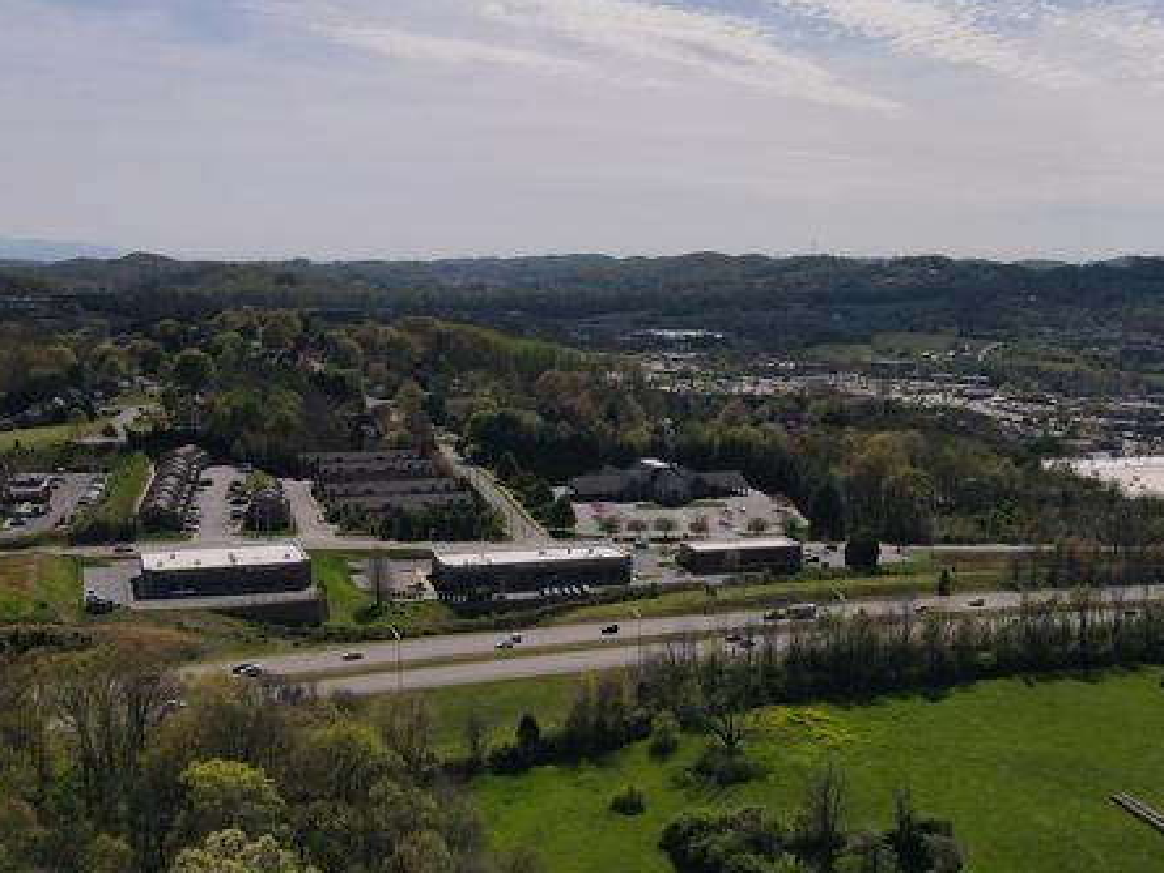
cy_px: 664
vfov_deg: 30.9
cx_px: 689
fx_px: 1547
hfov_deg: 41.1
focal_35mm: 46
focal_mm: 4.5
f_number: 2.8
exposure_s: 1/180
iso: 100
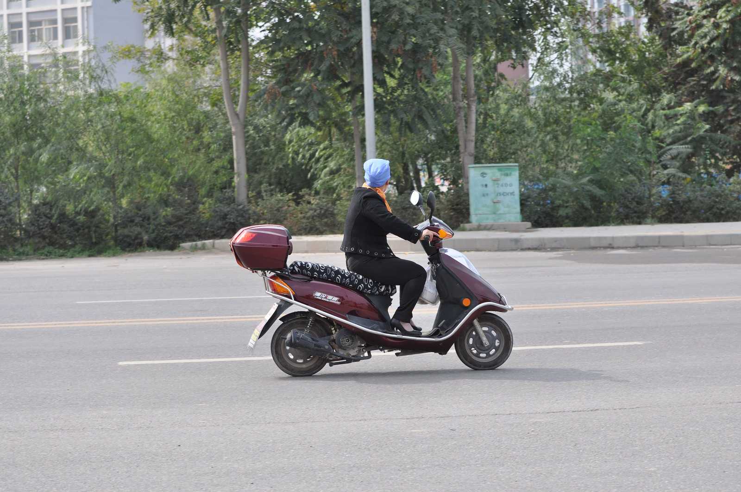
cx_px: 370
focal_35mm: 105
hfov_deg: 19.5
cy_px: 246
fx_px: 2158
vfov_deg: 13.0
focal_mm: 70
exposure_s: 1/800
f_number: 4.5
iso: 200
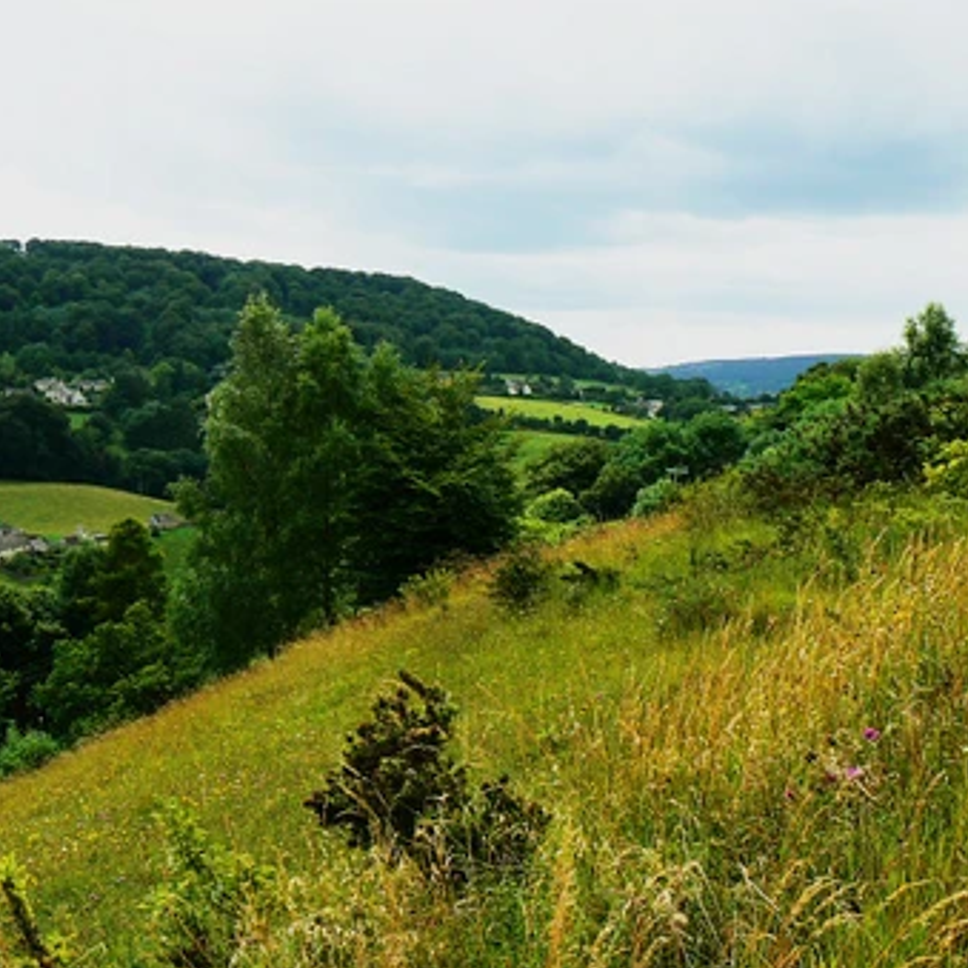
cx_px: 677
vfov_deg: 37.5
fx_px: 1424
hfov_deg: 37.0
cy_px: 505
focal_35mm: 45
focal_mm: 6
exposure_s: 1/250
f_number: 5.6
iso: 80
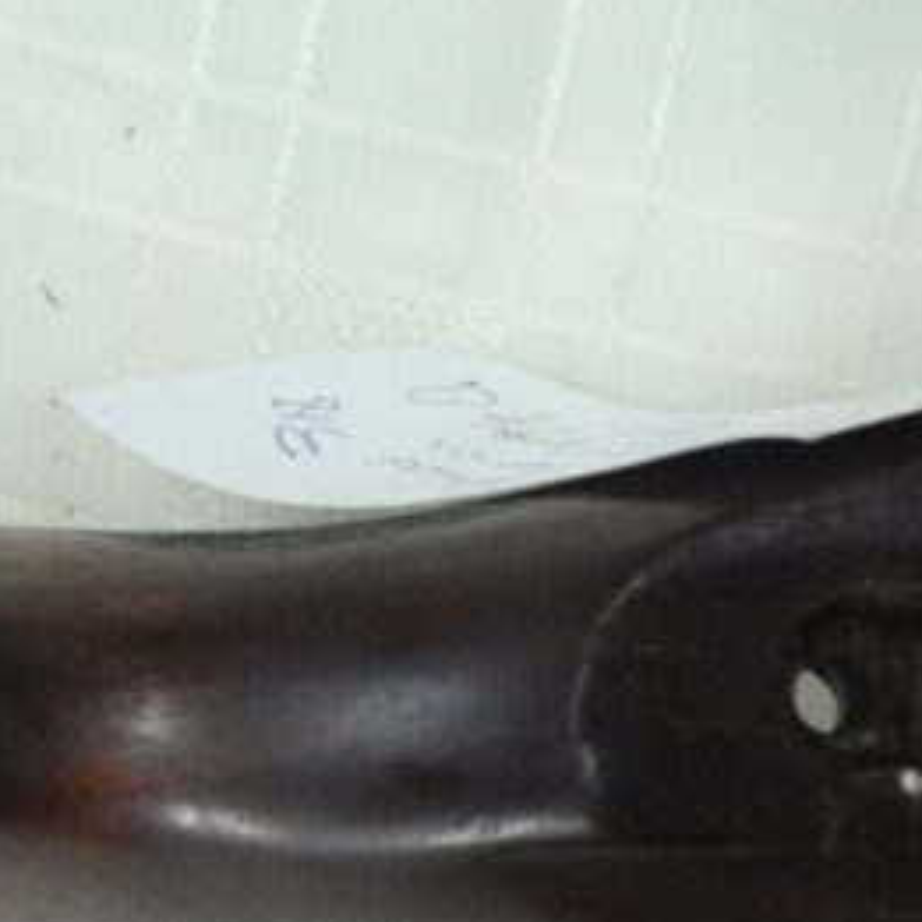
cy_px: 781
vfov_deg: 25.9
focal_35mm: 65
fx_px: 1959
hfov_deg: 26.0
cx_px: 738
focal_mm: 5.3
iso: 800
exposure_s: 1/40
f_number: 3.5
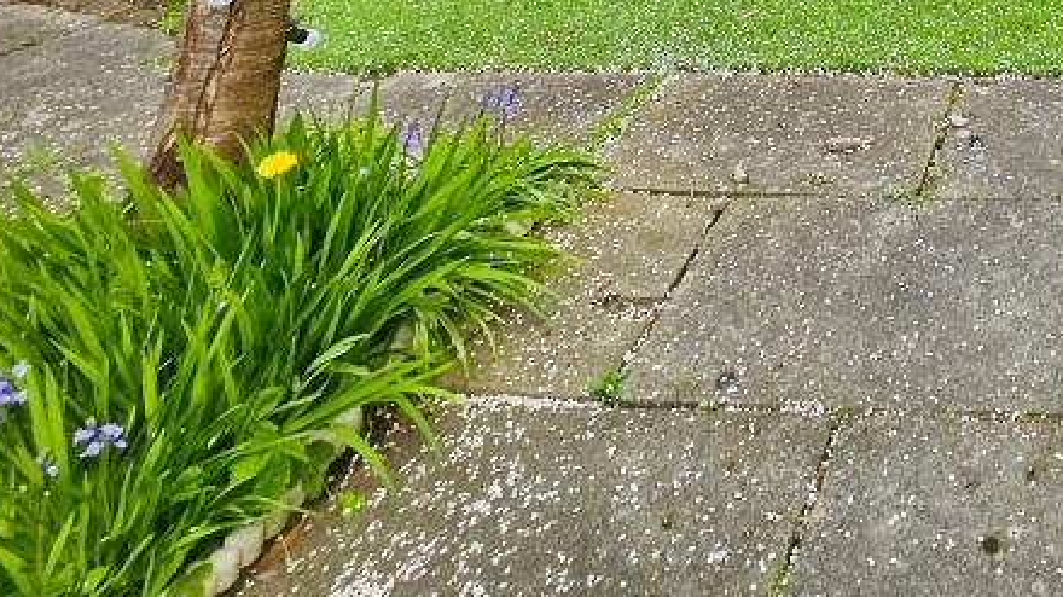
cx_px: 1049
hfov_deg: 49.3
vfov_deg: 27.3
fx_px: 930
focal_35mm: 33
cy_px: -250
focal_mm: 1.7
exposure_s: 1/378
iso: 32
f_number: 2.2
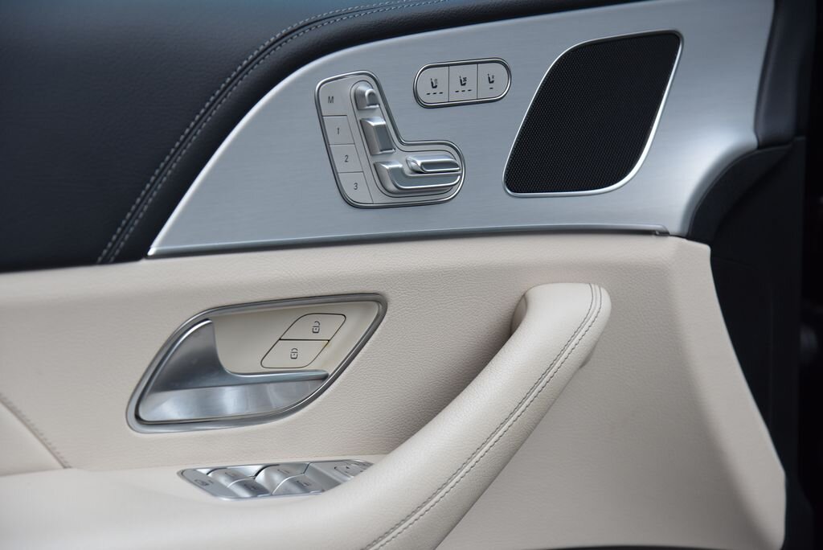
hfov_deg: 18.6
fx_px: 2516
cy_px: 275
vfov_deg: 12.5
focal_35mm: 110
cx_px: 412
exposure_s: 1/125
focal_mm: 110
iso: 500
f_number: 5.6
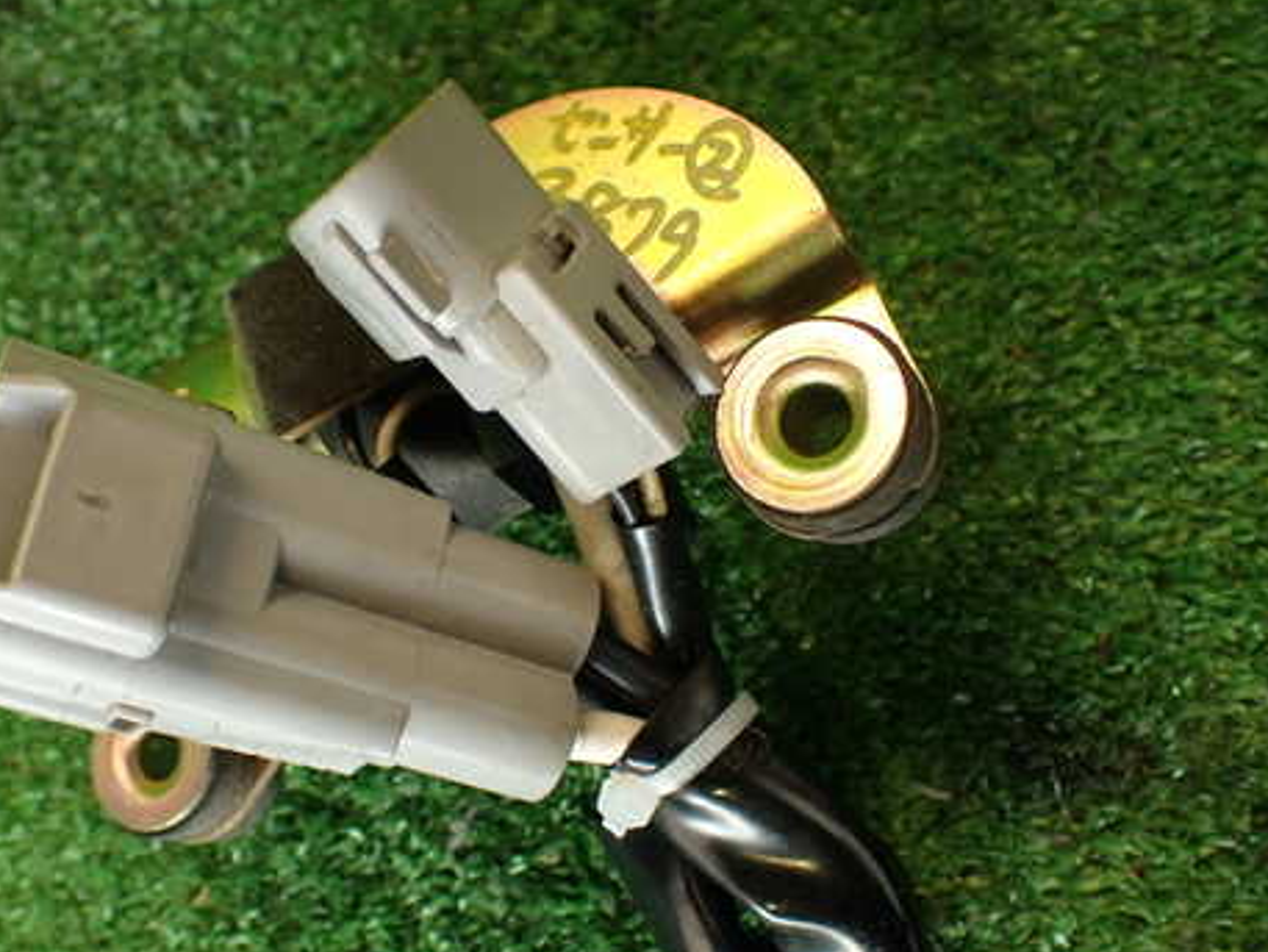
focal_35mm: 42
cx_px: 511
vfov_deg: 34.3
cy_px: 547
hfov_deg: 44.6
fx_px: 1539
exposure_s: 1/50
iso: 200
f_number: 2.4
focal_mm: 5.79
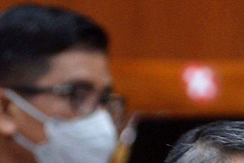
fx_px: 7741
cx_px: 552
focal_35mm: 1142
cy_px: 336
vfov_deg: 1.2
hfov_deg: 1.8
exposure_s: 1/125
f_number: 4
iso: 2000
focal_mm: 200
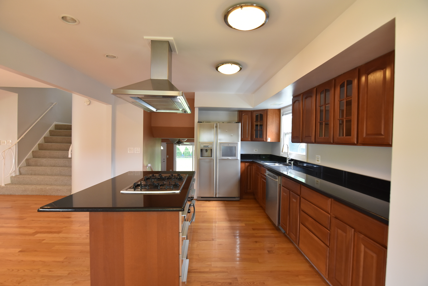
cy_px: 143
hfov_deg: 94.9
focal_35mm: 16
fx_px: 196
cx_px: 214
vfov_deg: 72.2
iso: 800
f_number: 4
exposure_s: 1/60
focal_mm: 11
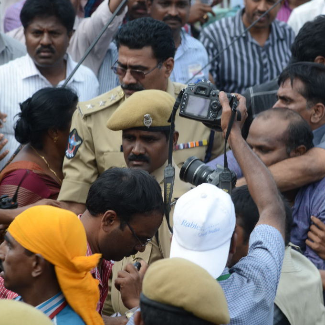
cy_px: 162
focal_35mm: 243
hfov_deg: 7.2
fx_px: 2581
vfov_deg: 7.2
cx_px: 222
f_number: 9
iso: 200
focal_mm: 190
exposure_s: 1/160
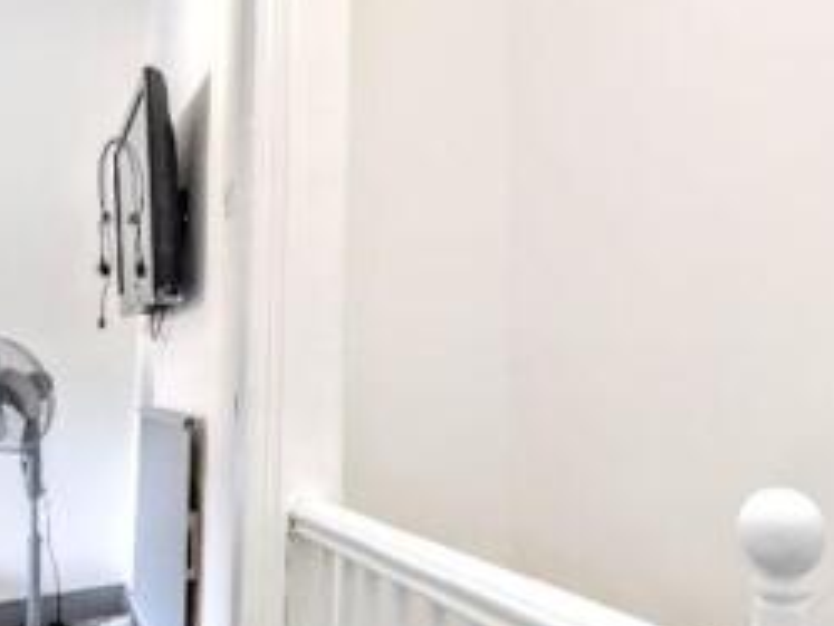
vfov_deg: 49.7
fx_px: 675
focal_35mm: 28
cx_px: 613
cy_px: 336
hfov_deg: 60.4
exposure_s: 1/16.7
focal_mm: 2.02
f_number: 1.7
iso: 102
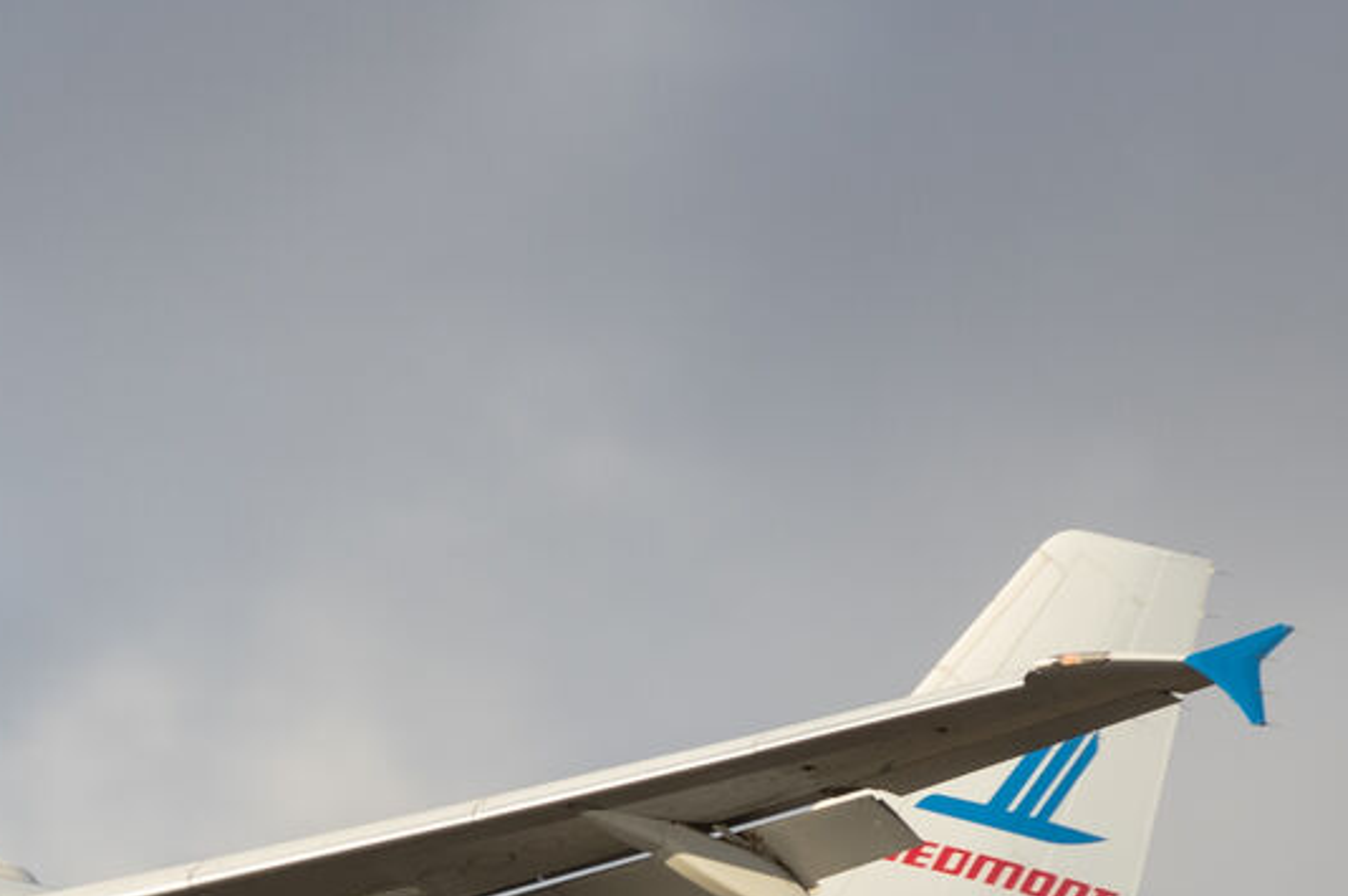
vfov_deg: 2.7
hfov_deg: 4.0
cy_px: 1002
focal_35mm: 512
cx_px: -597
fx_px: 19154
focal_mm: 95
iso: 125
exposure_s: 1/200
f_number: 8
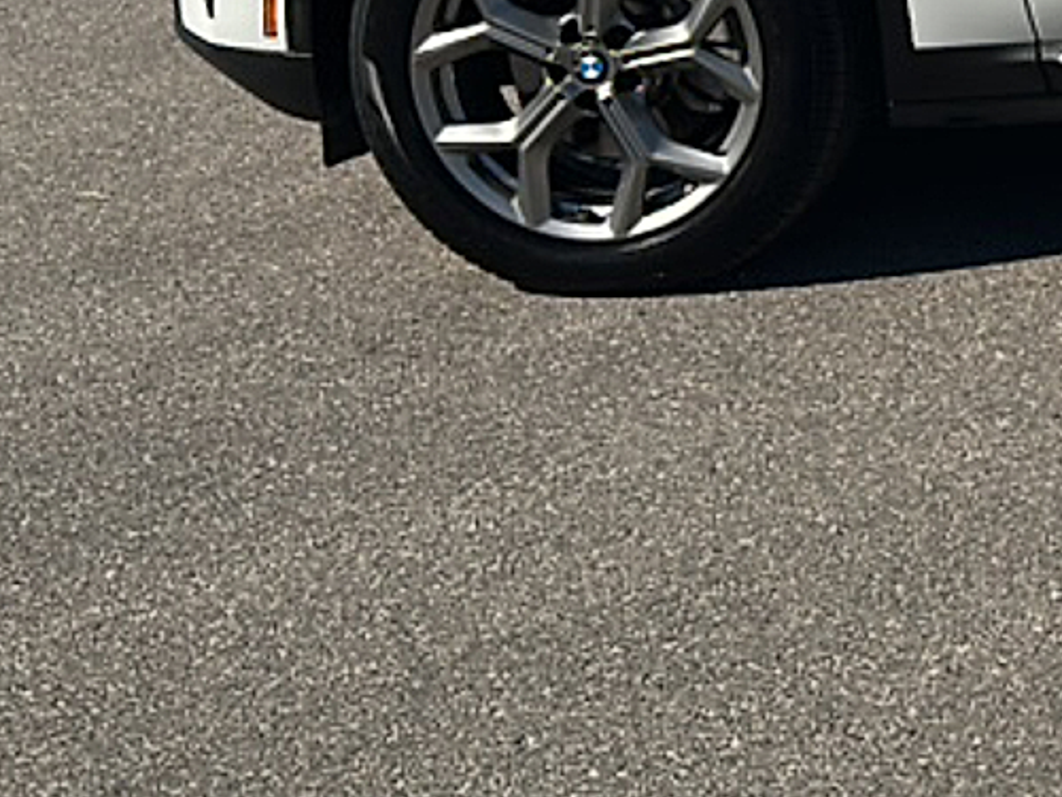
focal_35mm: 80
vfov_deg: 17.2
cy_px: -270
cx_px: 1657
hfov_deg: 20.4
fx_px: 2454
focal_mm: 6.86
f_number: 1.78
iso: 80
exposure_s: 1/8333
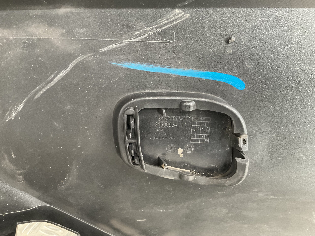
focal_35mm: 29
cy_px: 118
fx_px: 264
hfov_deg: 61.7
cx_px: 158
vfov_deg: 48.2
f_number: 1.8
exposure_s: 1/50
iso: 250
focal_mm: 3
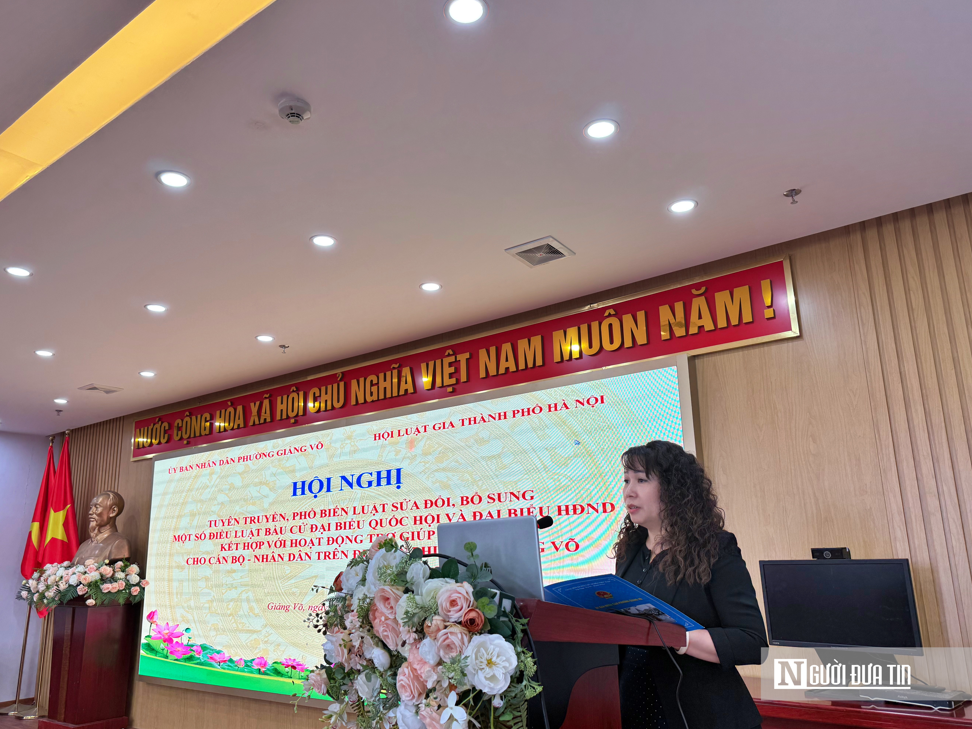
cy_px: 388
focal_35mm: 26
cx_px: 465
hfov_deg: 67.3
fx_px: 730
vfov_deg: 53.0
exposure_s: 1/100
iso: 64
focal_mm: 6.76
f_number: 1.78
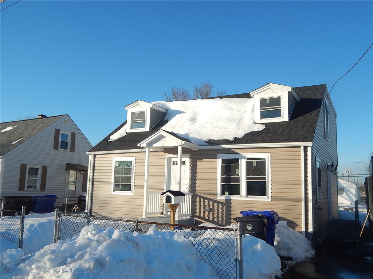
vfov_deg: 45.4
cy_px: 140
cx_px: 186
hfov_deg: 58.4
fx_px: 334
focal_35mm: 31
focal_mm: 5.6
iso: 125
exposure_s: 1/400
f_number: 6.5
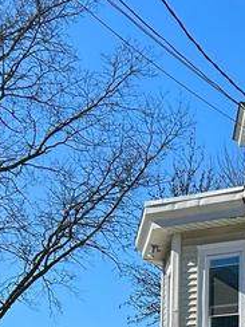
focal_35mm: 115
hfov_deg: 11.8
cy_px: 418
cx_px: 450
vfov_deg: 16.3
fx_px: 1085
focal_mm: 5.7
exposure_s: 1/2695
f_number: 1.5
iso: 50
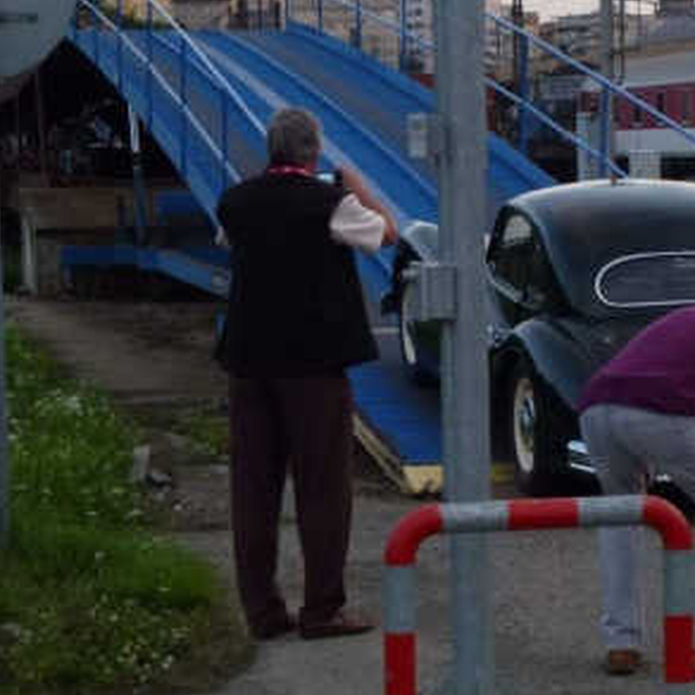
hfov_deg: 14.0
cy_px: 292
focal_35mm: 124
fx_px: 2817
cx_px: 557
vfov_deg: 14.1
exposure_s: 1/50
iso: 200
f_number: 4.8
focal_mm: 14.8
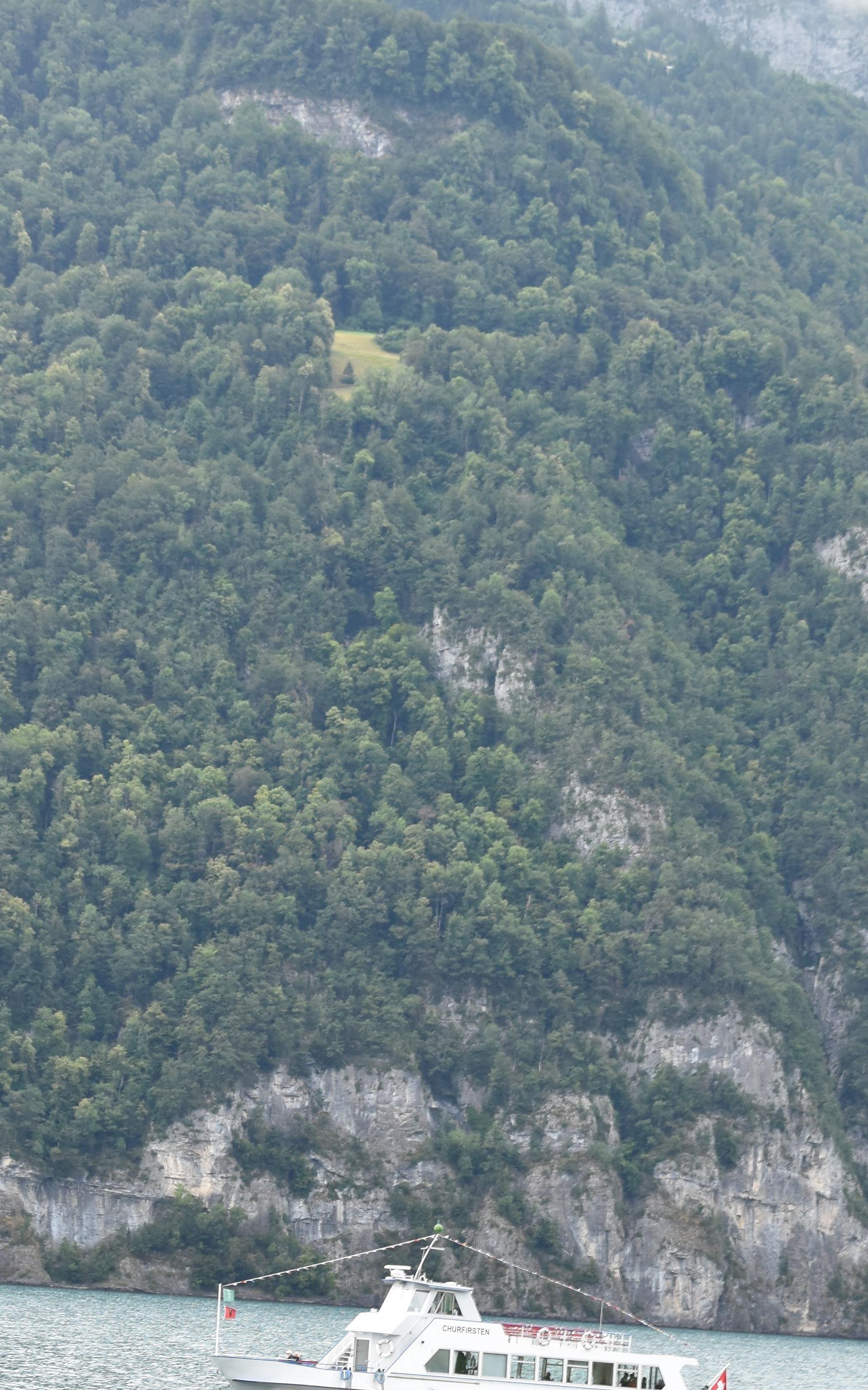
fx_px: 4433
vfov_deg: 17.5
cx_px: 572
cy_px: 1259
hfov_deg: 11.2
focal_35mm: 117
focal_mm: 35
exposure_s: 1/200
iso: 400
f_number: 7.1
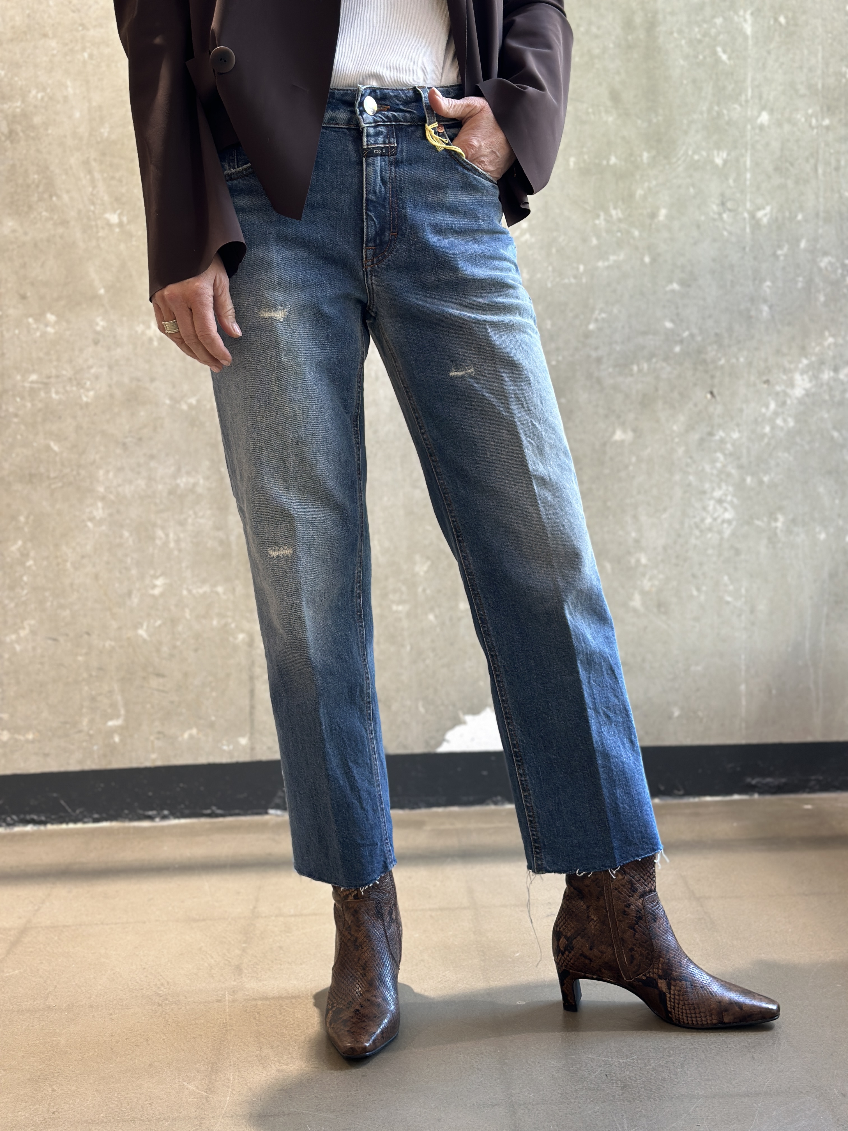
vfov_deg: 39.7
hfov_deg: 30.3
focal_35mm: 48
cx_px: 424
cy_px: 566
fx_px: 1568
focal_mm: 6.86
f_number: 1.78
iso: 80
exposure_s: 1/50
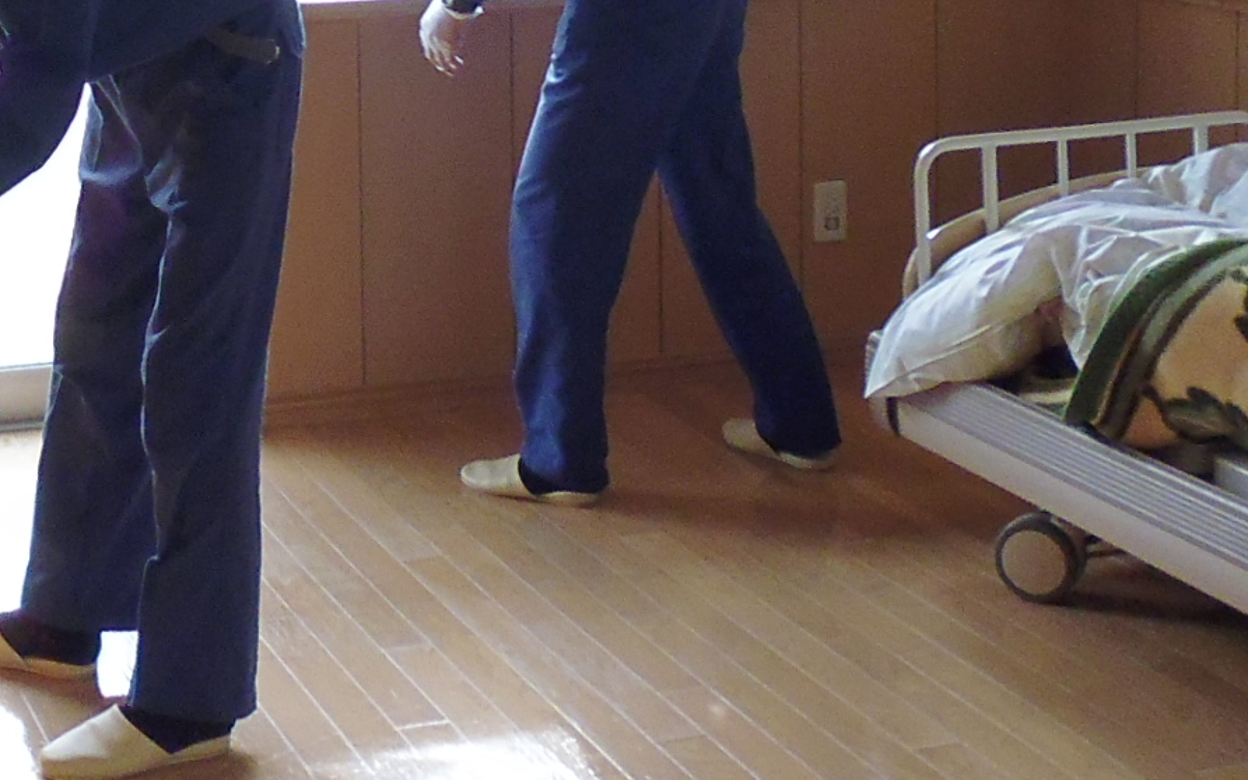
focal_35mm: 73
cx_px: 248
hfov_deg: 27.6
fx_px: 2484
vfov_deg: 17.2
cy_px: -123
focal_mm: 4.3
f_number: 2.8
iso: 320
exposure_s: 1/60
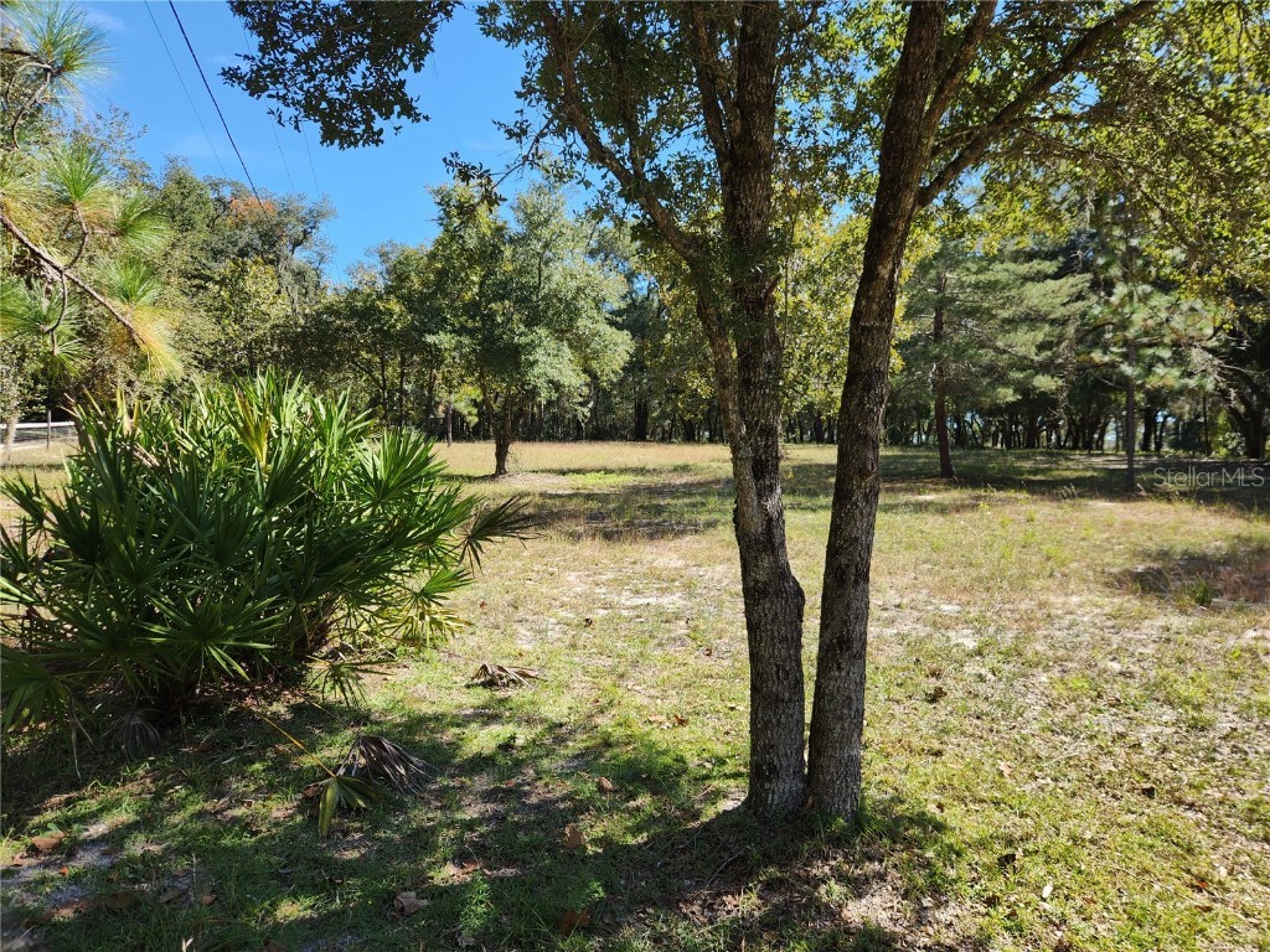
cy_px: 476
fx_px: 844
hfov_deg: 73.9
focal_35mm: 23
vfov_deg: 58.9
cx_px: 635
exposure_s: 1/501
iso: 20
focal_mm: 5.4
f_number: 1.8
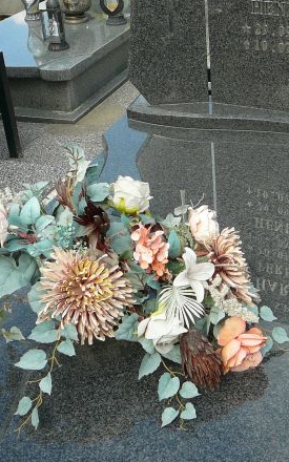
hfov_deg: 23.6
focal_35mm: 54
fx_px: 681
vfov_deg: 37.5
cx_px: 239
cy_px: 197
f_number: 2.8
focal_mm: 5.2
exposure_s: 1/500
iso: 80
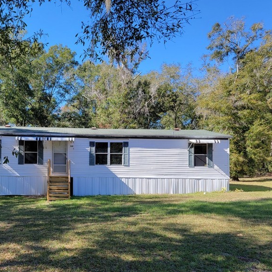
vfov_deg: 43.6
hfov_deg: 43.1
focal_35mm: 38
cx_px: 86
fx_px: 338
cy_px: 164
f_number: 1.8
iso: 16
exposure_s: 1/304
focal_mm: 6.7
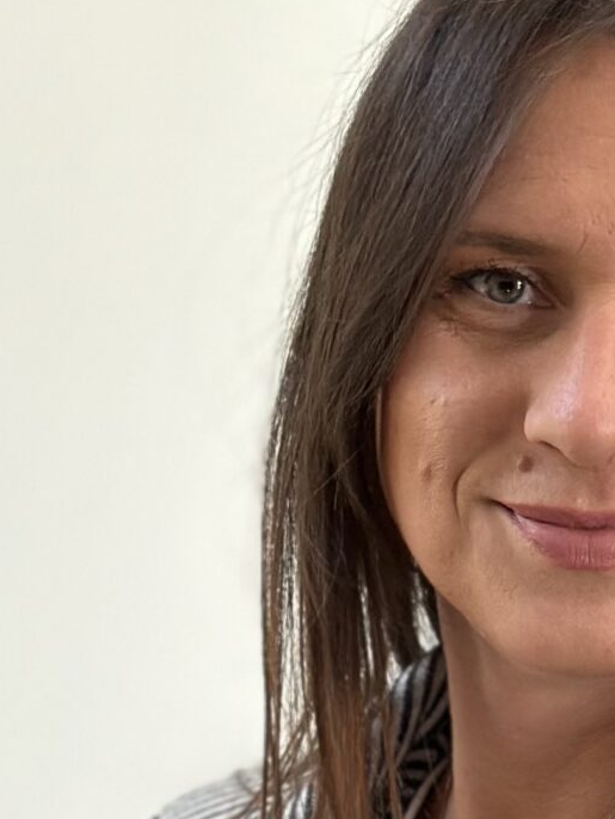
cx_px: 585
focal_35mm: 179
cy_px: 1368
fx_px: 4238
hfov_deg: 8.3
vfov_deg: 10.5
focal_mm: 6.86
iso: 125
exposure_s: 1/73
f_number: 1.78
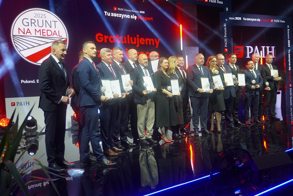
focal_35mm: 36
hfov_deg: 53.1
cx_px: 146
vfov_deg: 36.9
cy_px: 98
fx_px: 293
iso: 800
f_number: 4.5
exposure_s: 1/160
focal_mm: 24
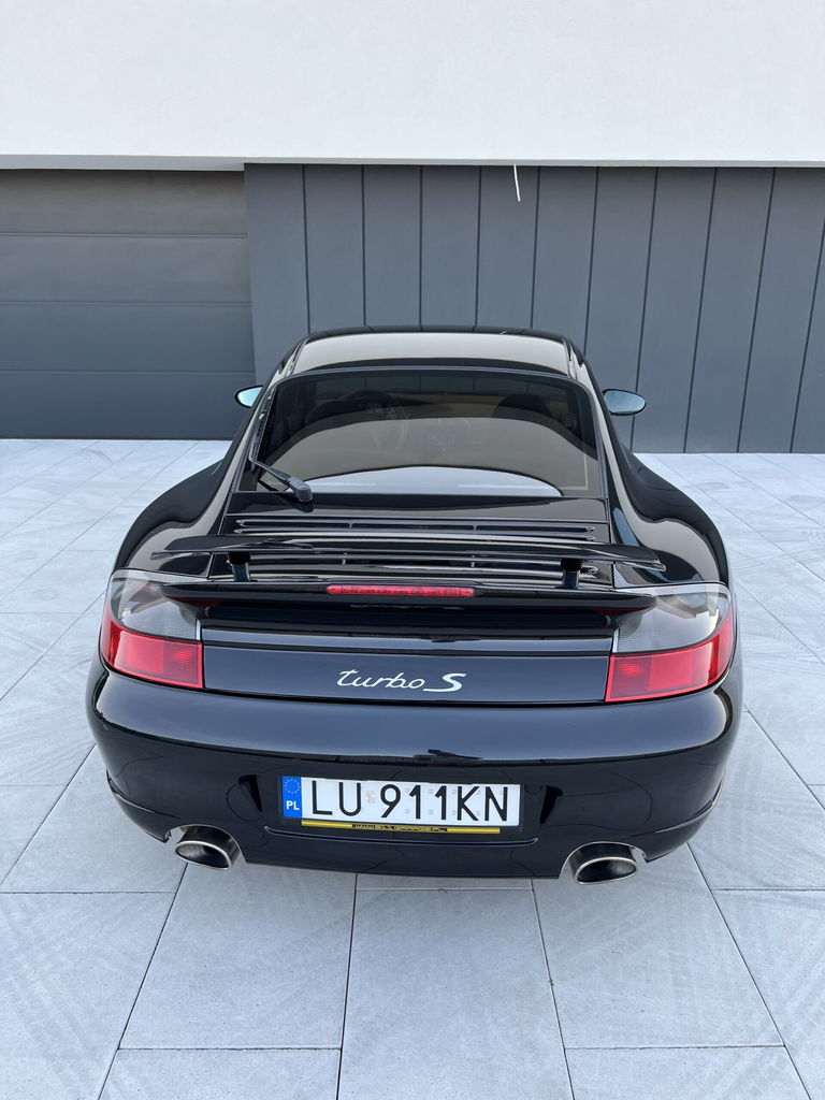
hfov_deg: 53.1
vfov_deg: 67.3
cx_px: 412
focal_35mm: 26
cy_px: 550
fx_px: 826
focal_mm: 5.7
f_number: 1.5
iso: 32
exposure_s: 1/150
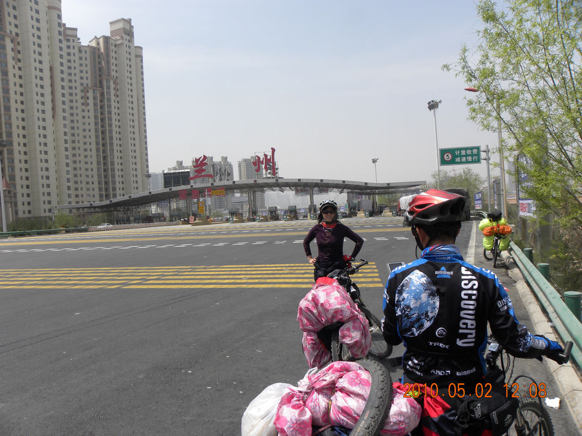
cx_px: 291
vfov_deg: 53.1
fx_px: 437
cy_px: 218
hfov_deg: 67.3
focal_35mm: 26
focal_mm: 4.6
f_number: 5.6
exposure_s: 1/356
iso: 64
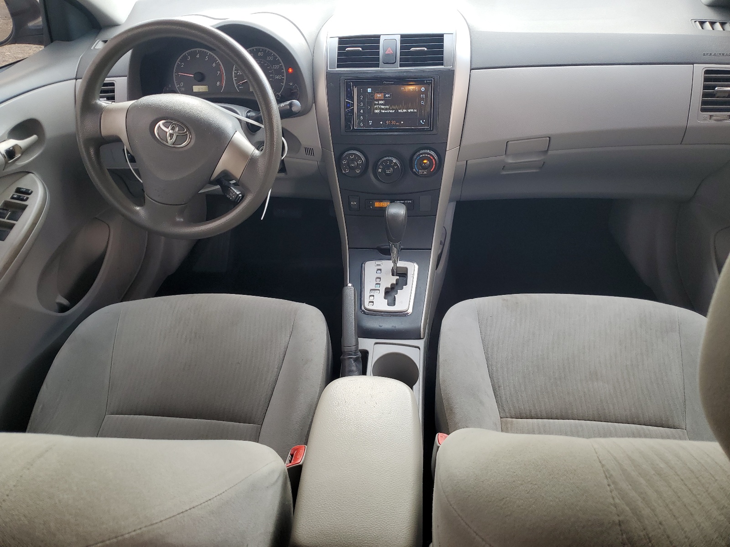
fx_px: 548
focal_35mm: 26
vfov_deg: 53.1
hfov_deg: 67.3
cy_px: 274
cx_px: 365
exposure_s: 1/120
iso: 53
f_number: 1.5
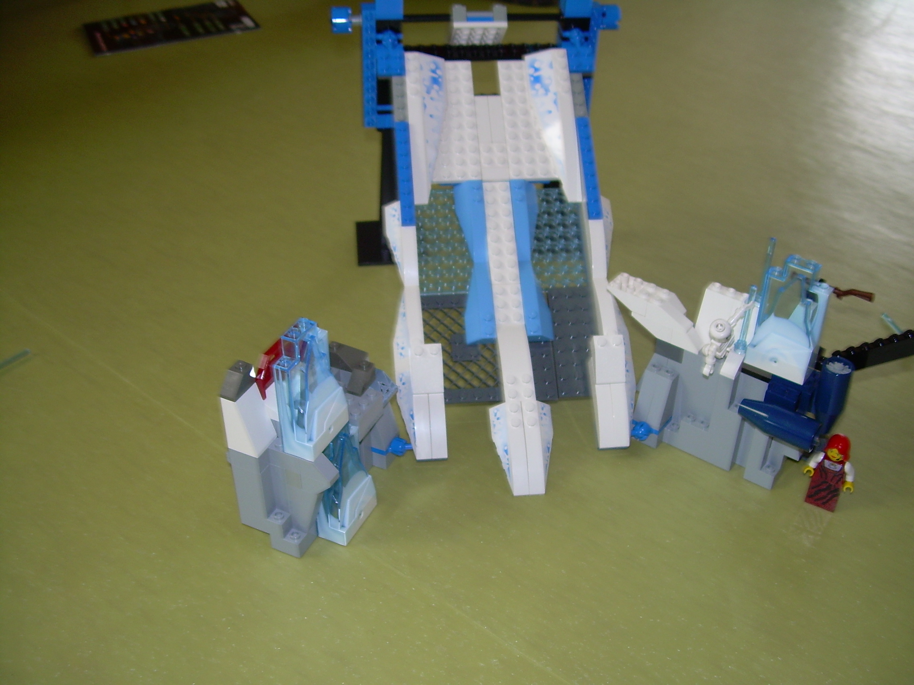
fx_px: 1003
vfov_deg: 37.7
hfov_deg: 49.0
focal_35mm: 38
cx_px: 457
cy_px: 342
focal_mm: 6.3
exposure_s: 1/30
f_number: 2.8
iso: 50
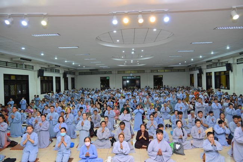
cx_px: 122
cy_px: 81
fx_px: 162
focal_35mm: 24
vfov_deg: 53.1
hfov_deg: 73.8
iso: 1000
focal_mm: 24
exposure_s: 1/80
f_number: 4.5
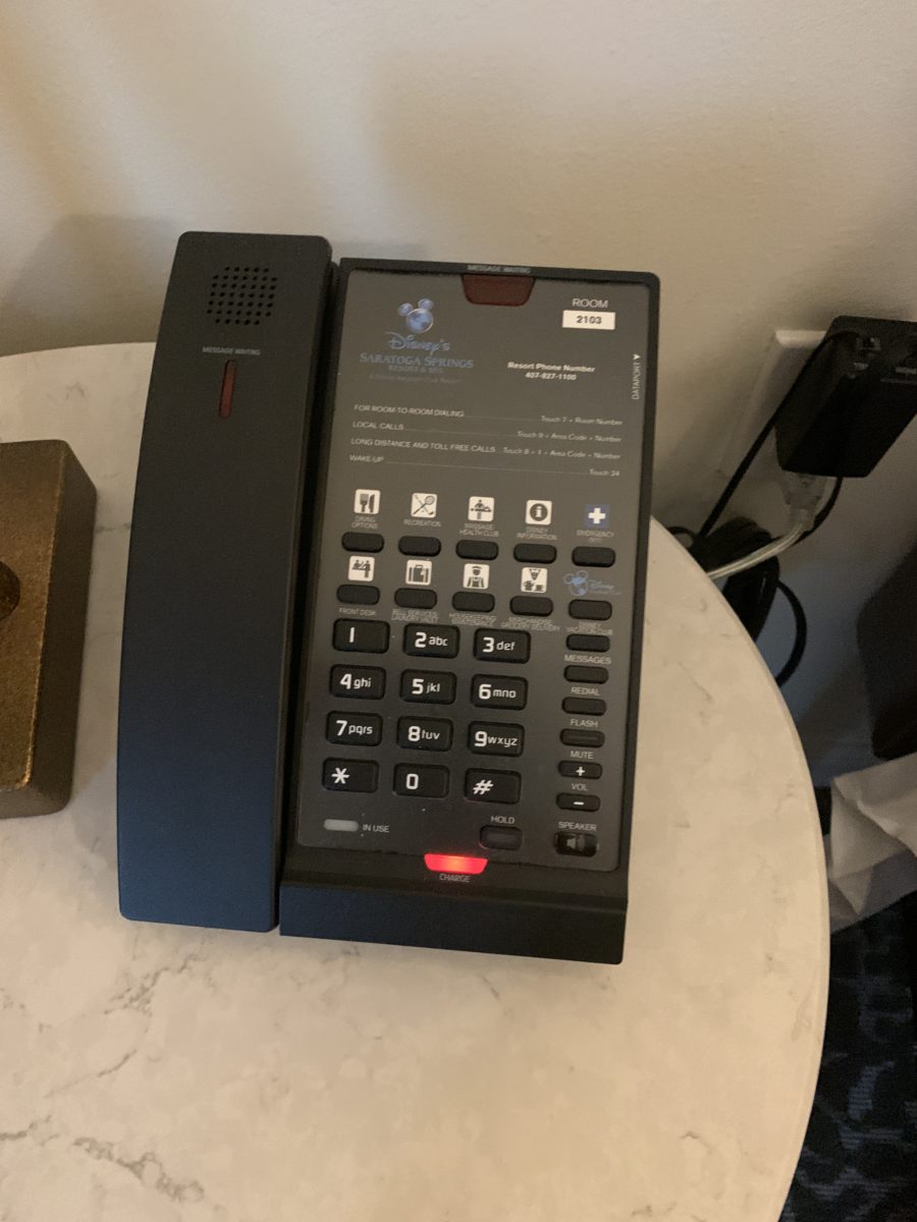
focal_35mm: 26
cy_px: 611
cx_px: 458
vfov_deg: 67.3
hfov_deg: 53.1
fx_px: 918
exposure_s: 1/24
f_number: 1.8
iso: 800
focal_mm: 4.25
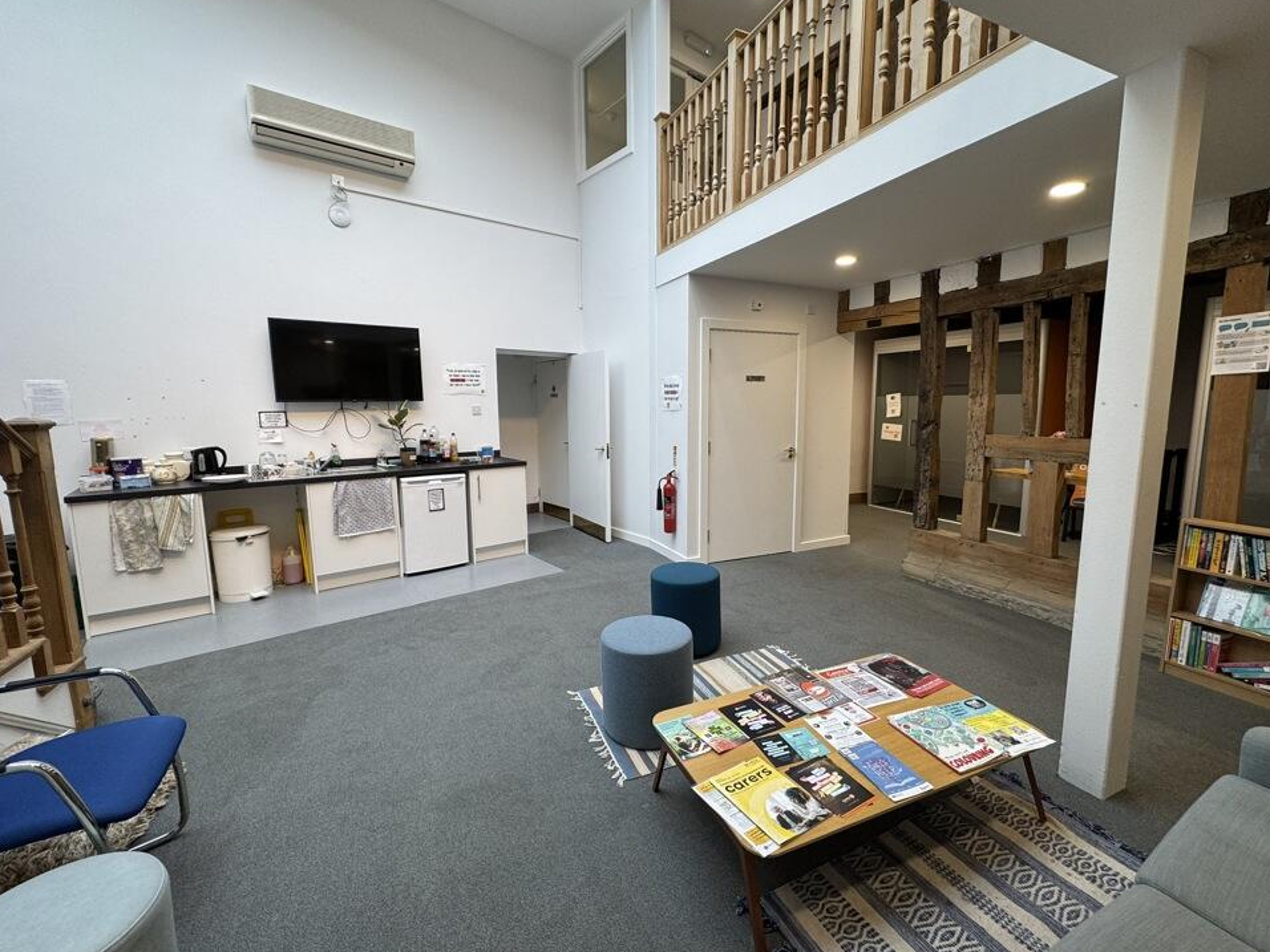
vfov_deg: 81.7
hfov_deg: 98.2
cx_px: 648
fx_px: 550
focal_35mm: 15
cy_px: 473
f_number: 2.2
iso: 64
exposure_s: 1/100
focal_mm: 2.22
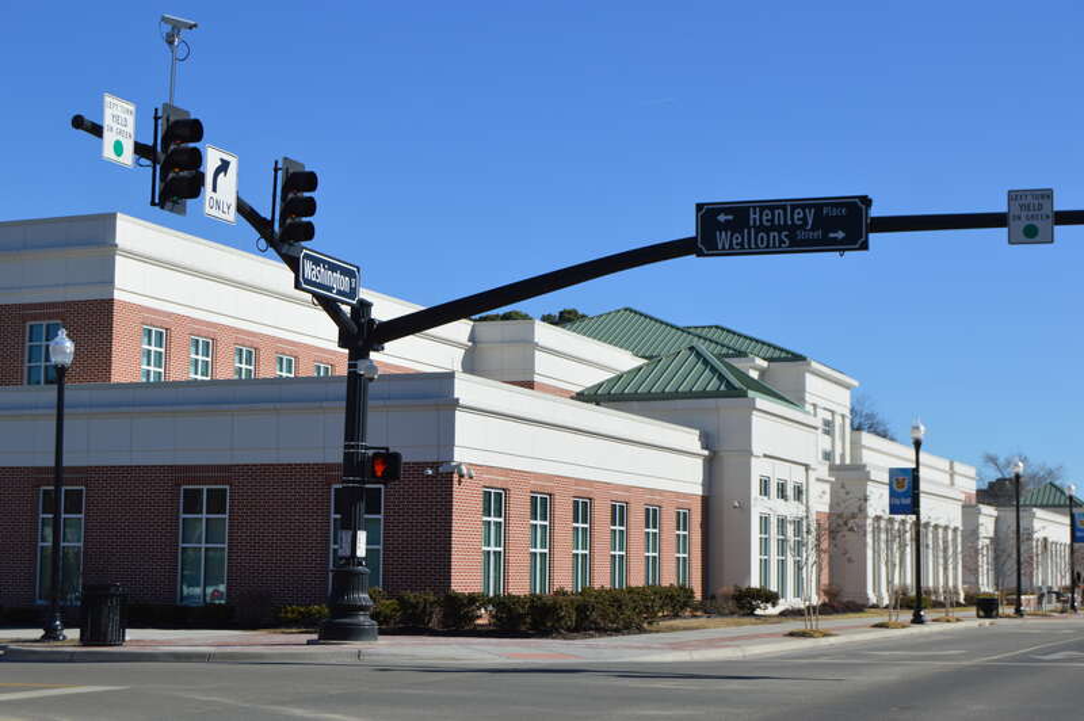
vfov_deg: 23.7
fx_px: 1715
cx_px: 542
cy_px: 360
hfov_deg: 35.1
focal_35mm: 57
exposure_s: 1/400
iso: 100
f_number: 10
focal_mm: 38
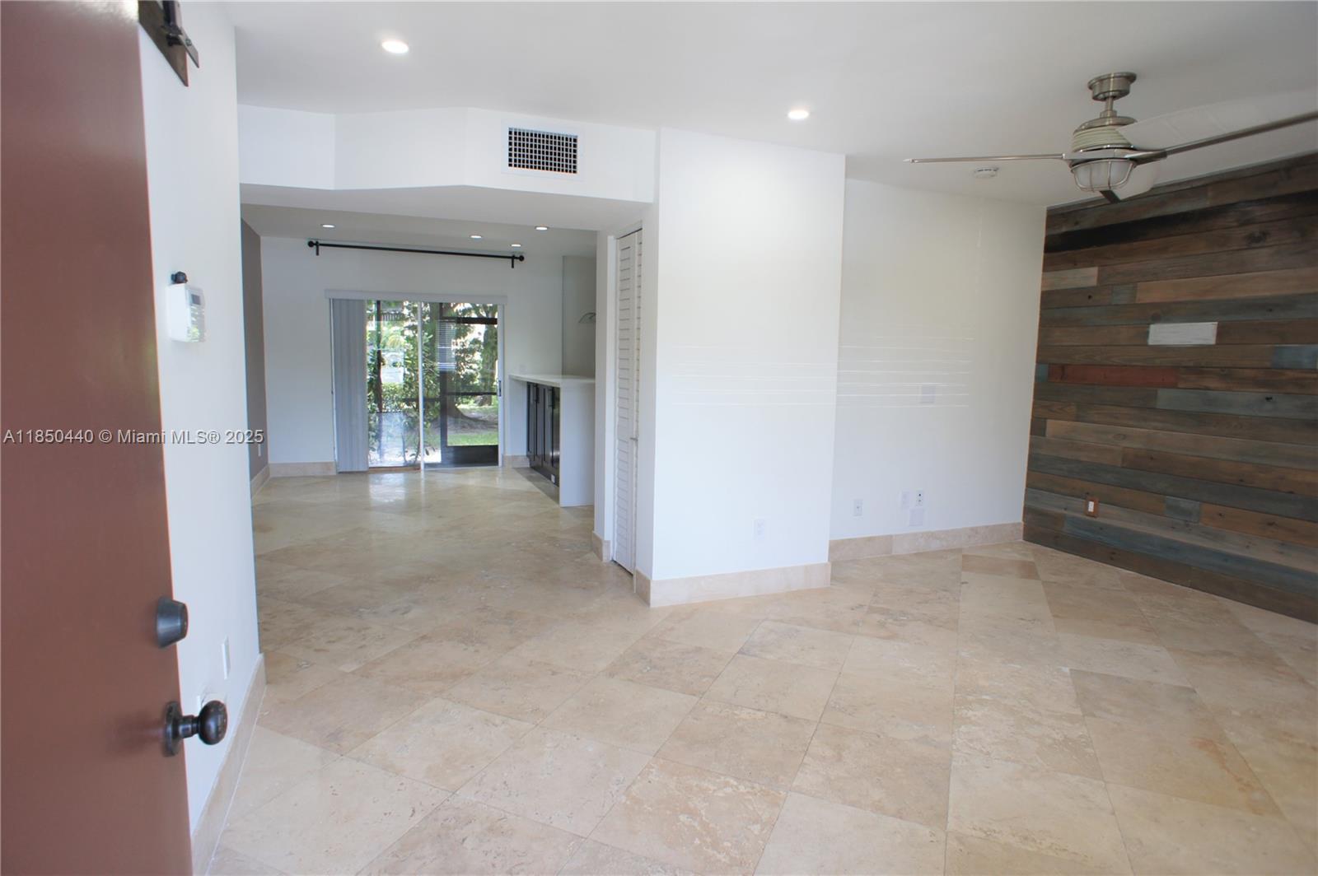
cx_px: 659
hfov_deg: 73.8
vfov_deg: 53.1
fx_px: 878
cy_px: 438
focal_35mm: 24
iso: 200
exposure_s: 1/50
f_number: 4
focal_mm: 16
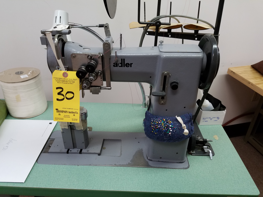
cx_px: 132
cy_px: 98
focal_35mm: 26
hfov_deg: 67.3
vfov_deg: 53.1
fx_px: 198
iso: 100
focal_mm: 4.2
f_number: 1.7
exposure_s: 1/60
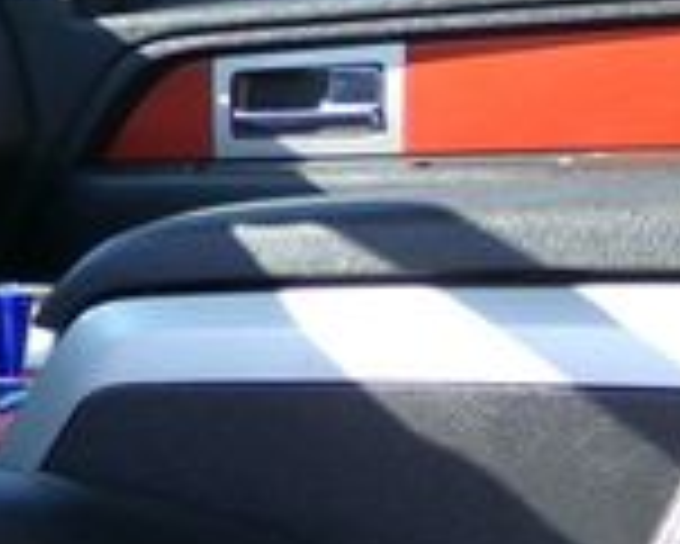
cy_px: 360
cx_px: -522
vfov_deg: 15.5
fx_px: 1994
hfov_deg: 16.4
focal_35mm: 99
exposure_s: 1/90
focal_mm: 4.3
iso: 100
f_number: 3.7
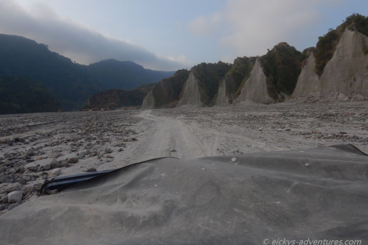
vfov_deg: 49.4
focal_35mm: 26
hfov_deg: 69.4
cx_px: 179
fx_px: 266
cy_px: 103
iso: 125
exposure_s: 1/1000
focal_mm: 4.3
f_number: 4.1
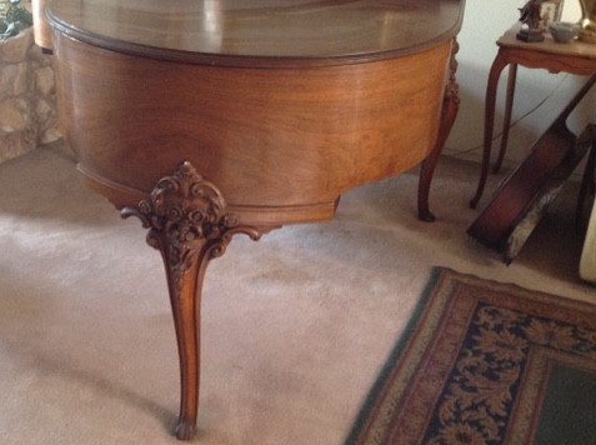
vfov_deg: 30.7
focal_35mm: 47
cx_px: 231
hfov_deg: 40.3
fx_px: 808
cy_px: 166
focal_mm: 4.28
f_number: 2.4
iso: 250
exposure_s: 1/15
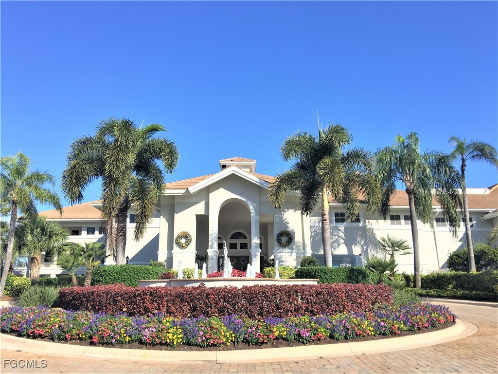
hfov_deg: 61.7
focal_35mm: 29
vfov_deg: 48.2
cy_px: 187
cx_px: 249
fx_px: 417
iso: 25
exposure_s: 1/2331
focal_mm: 4.15
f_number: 2.2
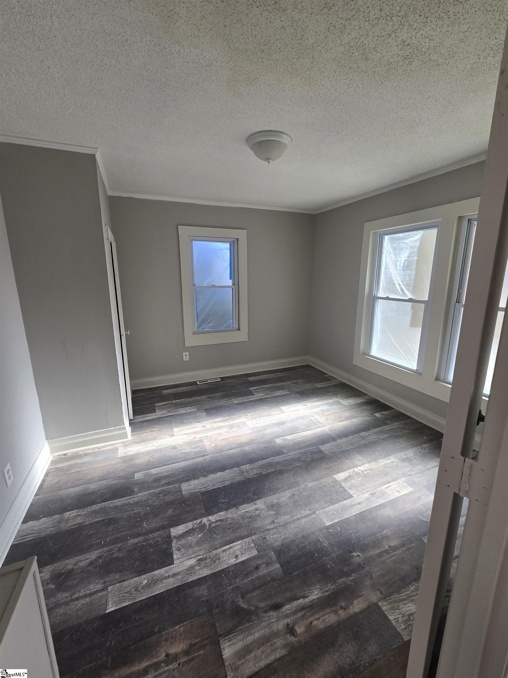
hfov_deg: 89.9
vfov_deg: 106.2
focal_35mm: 13
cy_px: 339
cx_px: 254
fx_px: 254
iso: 50
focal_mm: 2.2
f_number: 2.2
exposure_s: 1/157
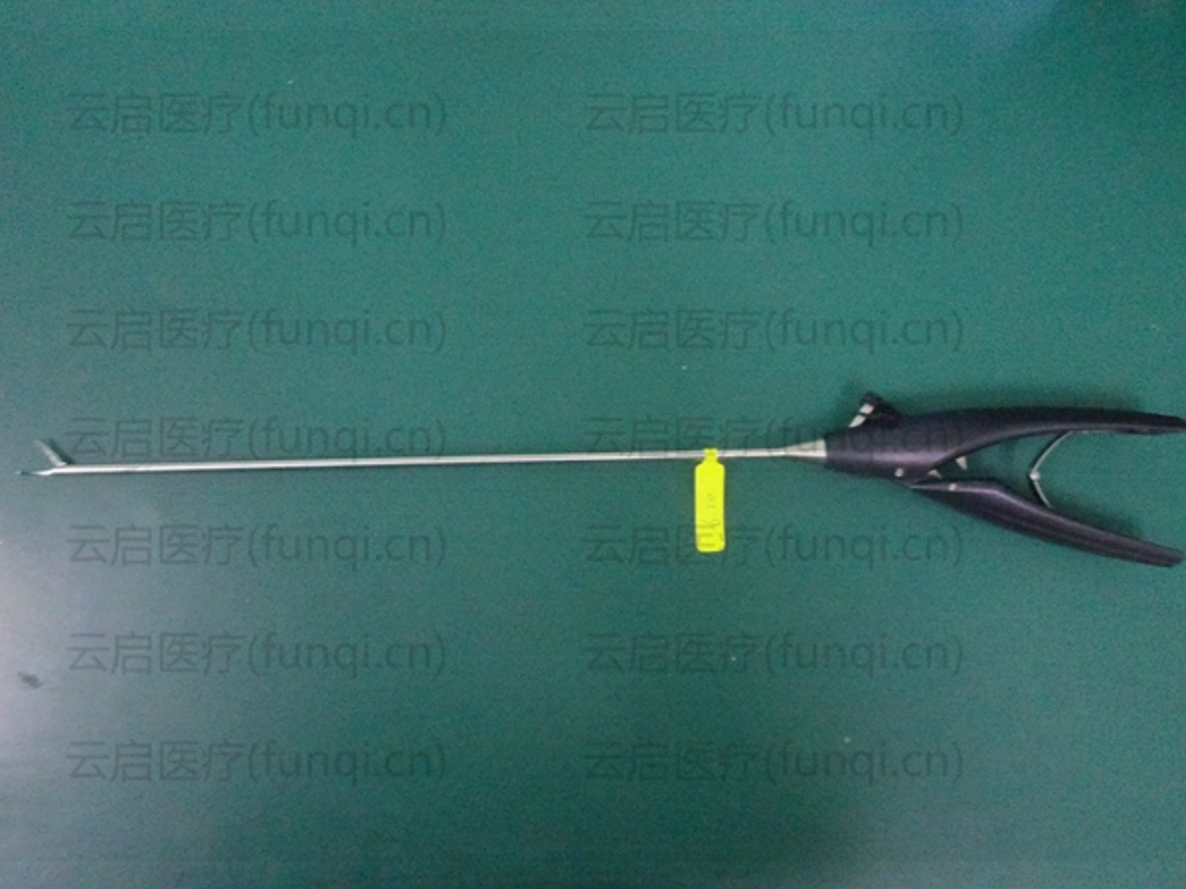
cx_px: 593
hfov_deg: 71.6
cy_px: 444
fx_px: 822
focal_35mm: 24
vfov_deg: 56.8
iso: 3200
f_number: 8
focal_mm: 4.1
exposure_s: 1/13
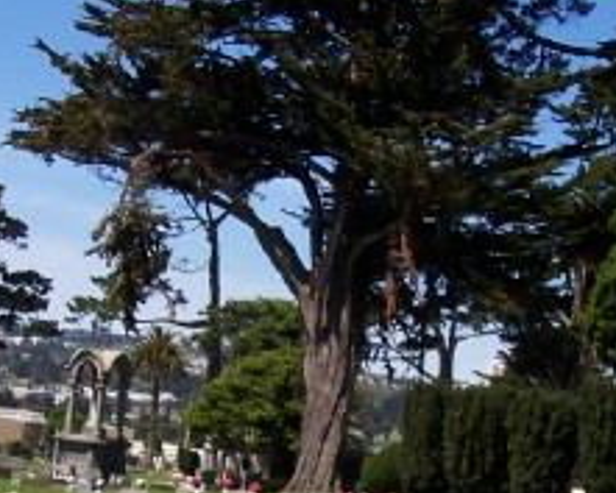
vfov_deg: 18.3
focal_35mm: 83
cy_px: 408
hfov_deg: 23.0
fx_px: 1514
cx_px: 323
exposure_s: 1/500
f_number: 5.6
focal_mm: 5.6
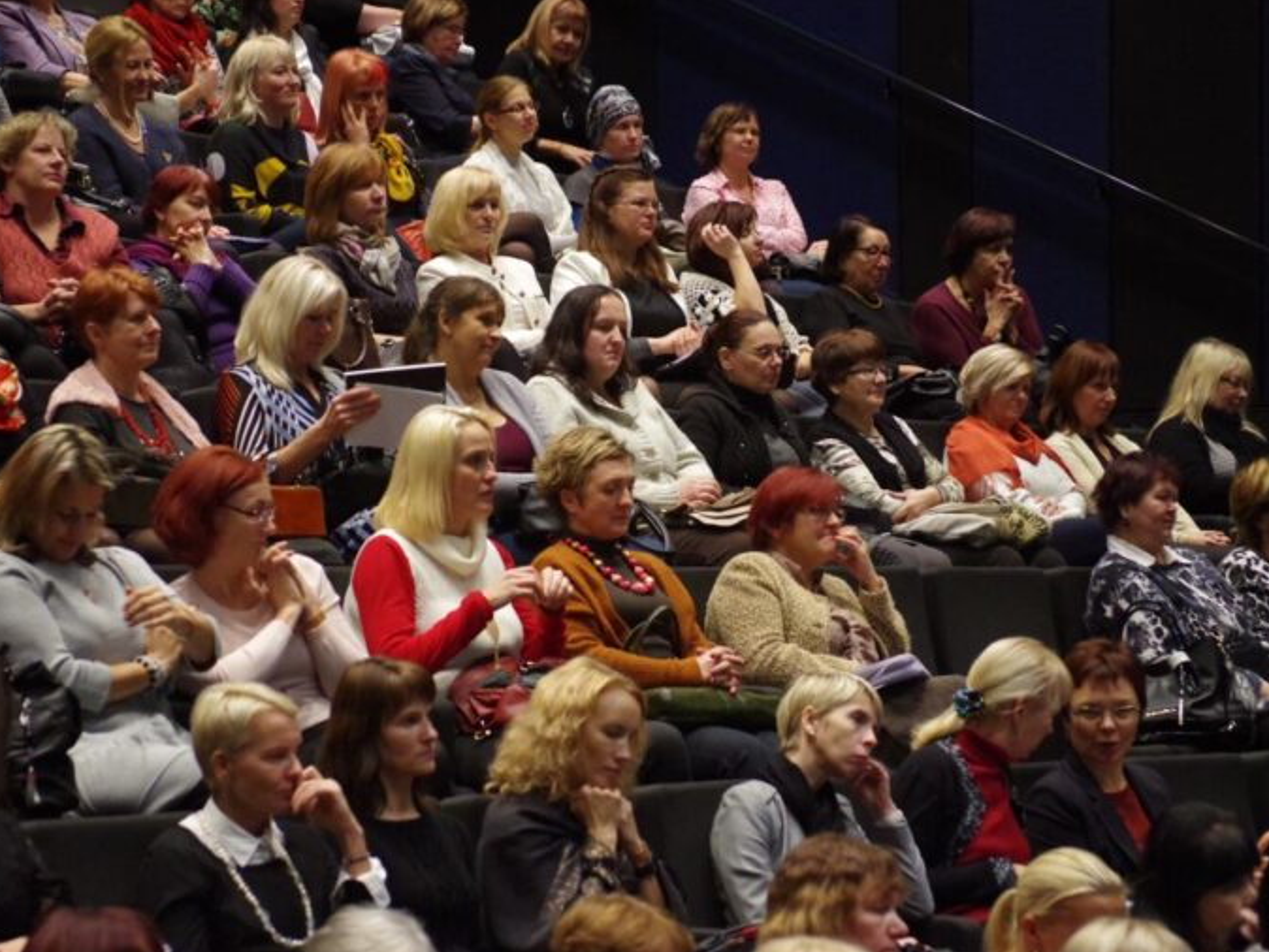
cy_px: 476
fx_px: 4217
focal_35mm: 115
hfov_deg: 17.1
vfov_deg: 12.9
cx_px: 591
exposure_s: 1/125
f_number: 4
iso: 3200
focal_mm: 70
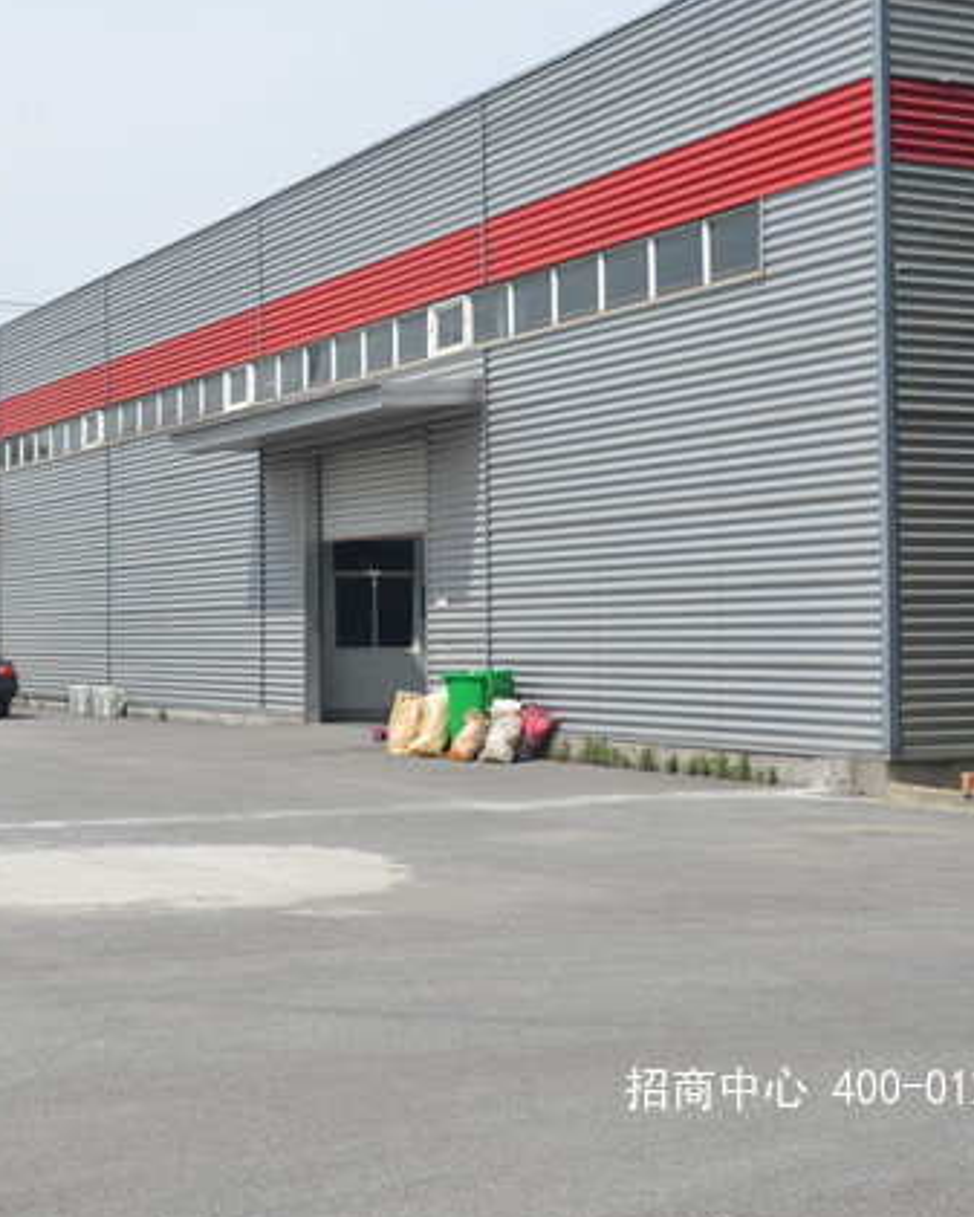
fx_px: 2017
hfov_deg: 26.5
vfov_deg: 33.6
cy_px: 608
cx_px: 145
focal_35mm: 56
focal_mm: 24
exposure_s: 1/250
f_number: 8
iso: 100
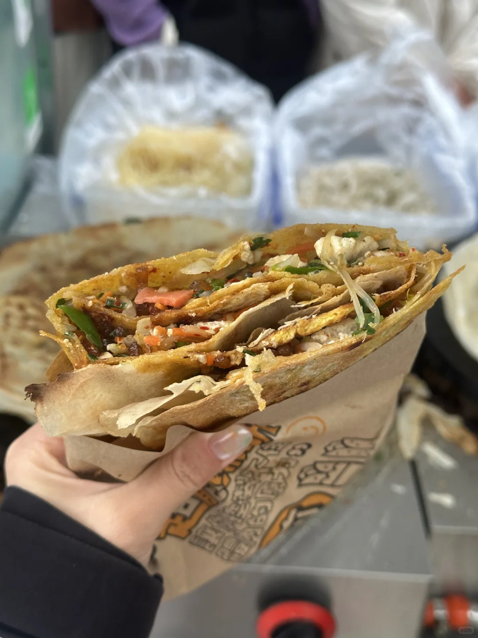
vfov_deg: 39.7
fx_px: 884
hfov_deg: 30.3
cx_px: 239
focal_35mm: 48
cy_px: 319
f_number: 1.78
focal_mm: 6.86
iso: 200
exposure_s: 1/60
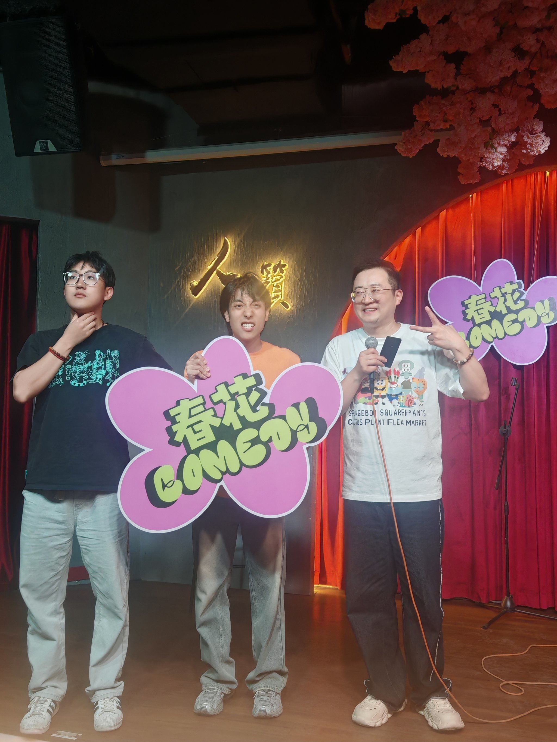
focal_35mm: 35
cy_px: 371
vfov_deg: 52.6
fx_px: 751
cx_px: 278
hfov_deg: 40.7
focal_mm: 6.67
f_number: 1.9
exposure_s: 1/50
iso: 500
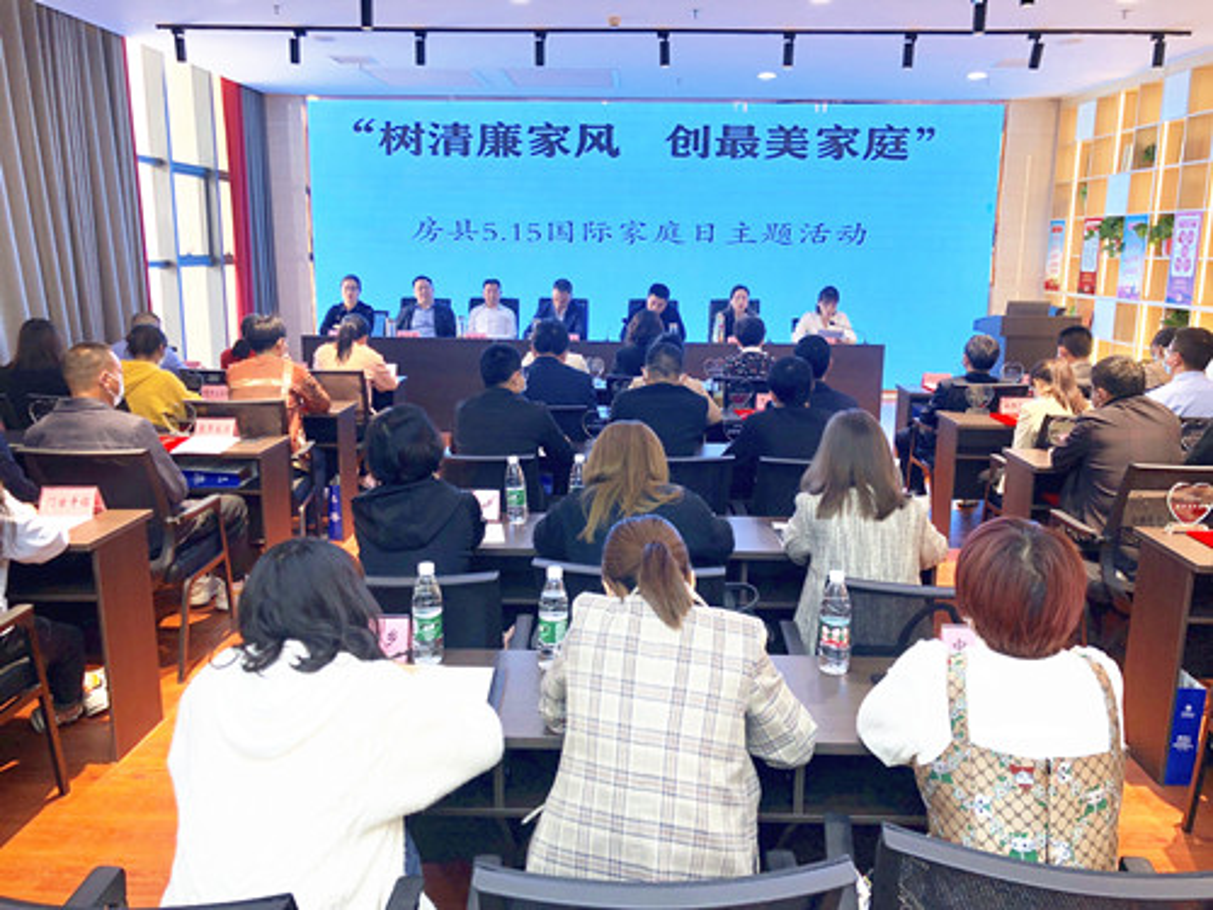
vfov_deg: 49.7
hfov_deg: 63.4
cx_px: 606
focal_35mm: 28
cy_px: 455
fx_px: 981
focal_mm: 4
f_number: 1.8
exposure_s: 1/120
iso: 64
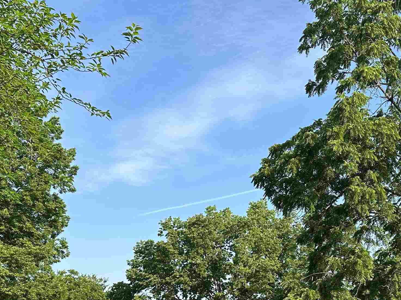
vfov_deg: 28.6
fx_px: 579
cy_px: 229
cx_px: 235
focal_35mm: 50
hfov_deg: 38.1
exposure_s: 1/2410
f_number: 1.78
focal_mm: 6.86
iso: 80
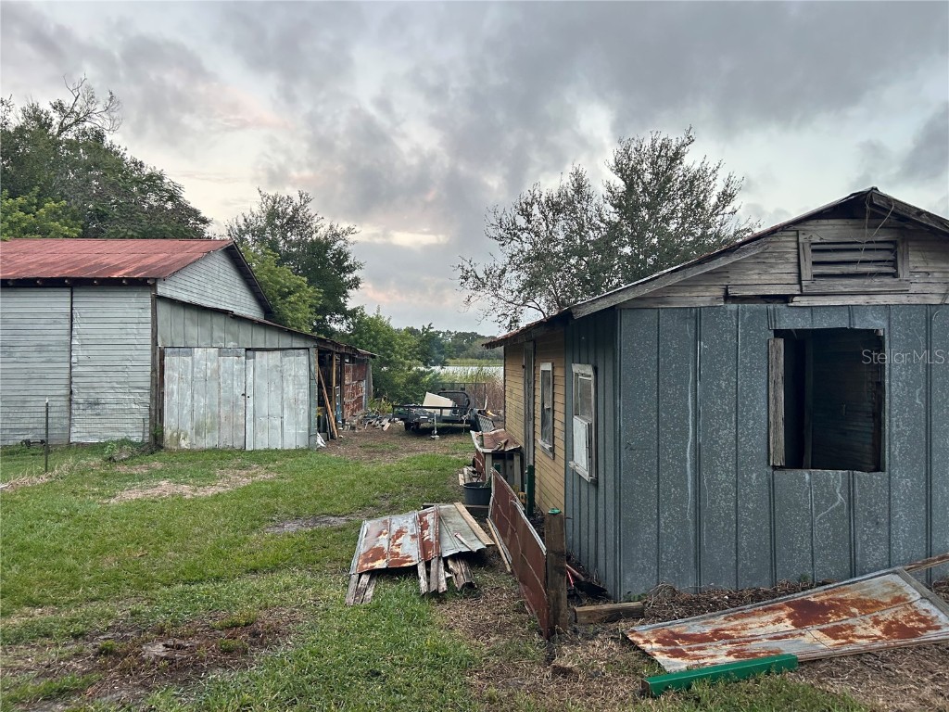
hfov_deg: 67.3
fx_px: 713
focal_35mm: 26
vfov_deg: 53.1
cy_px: 356
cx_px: 474
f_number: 1.5
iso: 100
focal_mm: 5.7
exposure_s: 1/121
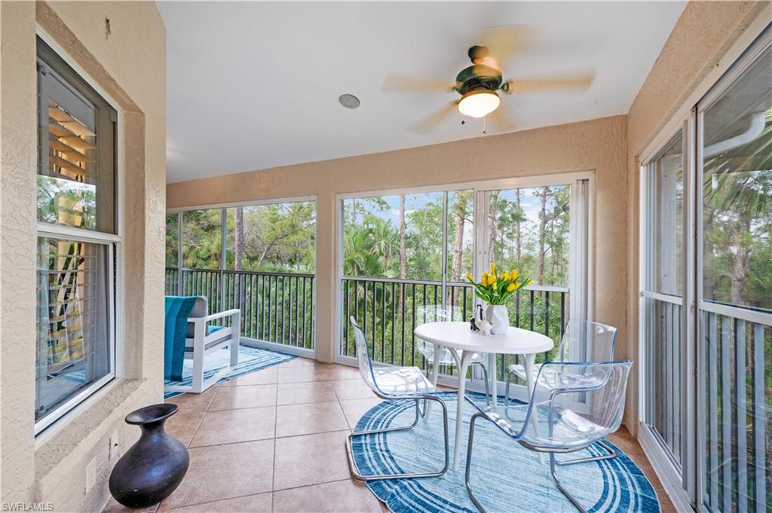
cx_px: 386
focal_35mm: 14
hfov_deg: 104.3
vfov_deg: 81.1
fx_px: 300
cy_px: 256
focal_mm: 14
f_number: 11
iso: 125
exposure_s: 1/5
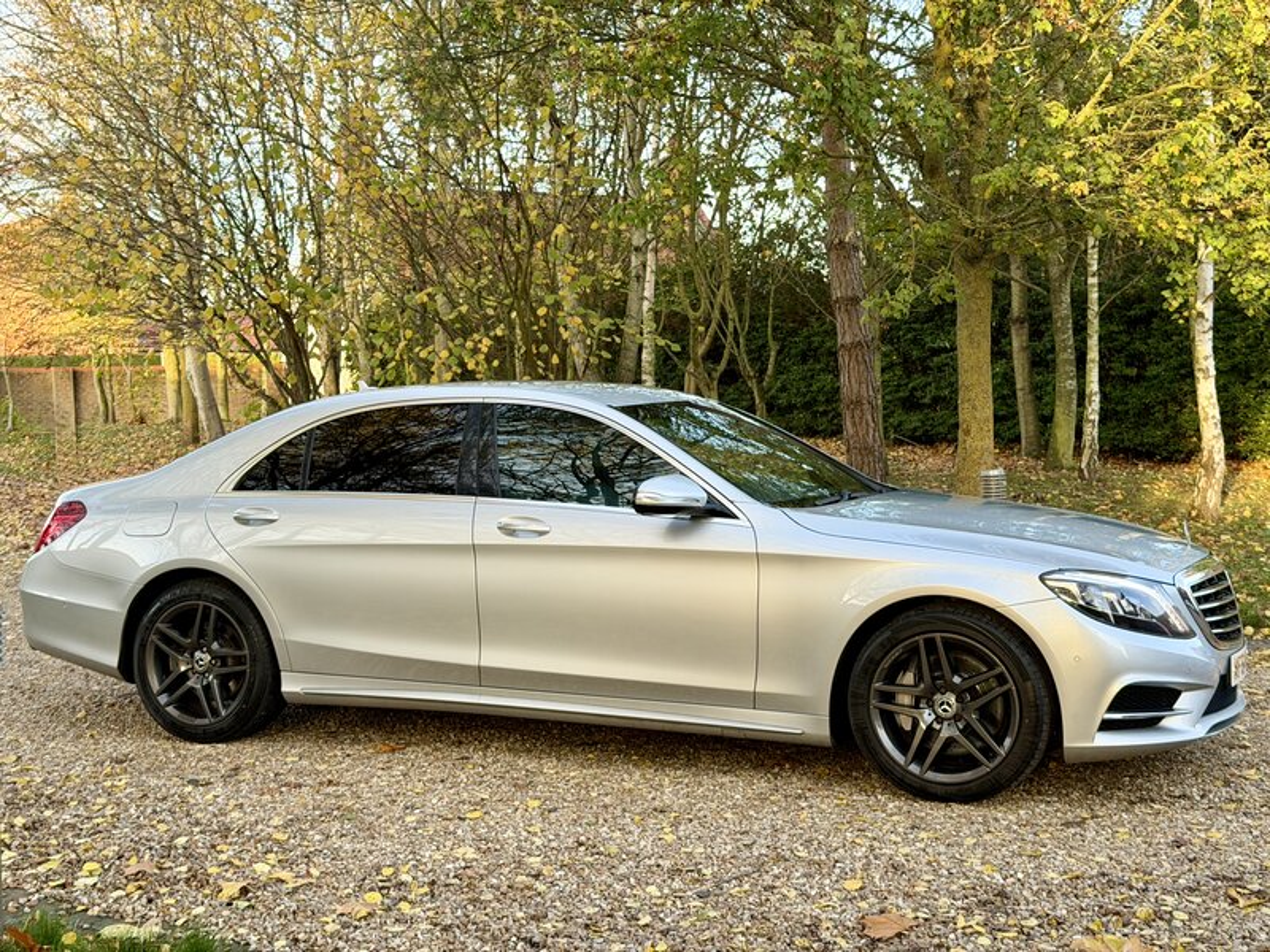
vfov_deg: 30.3
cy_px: 476
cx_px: 635
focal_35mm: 48
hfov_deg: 39.7
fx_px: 1761
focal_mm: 6.76
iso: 50
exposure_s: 1/131
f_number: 1.78
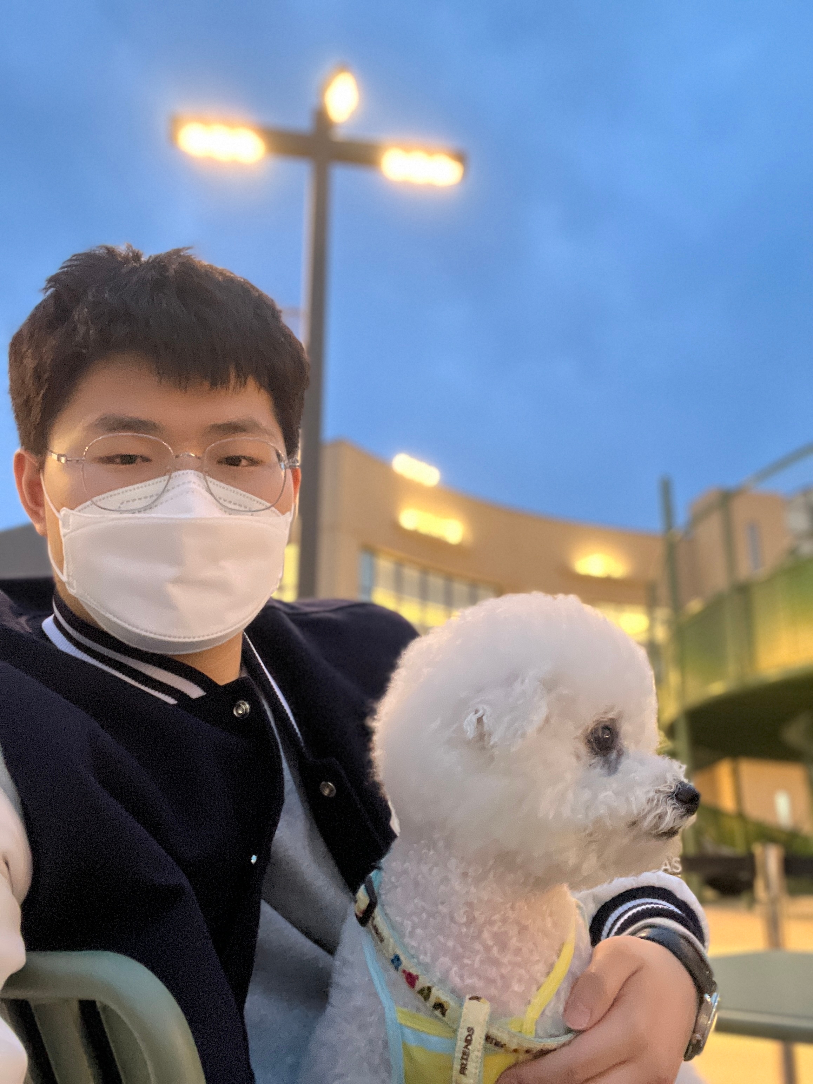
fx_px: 939
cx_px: 406
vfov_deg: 60.0
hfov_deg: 46.8
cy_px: 542
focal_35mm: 30
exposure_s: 1/30
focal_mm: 2.71
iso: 640
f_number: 2.2
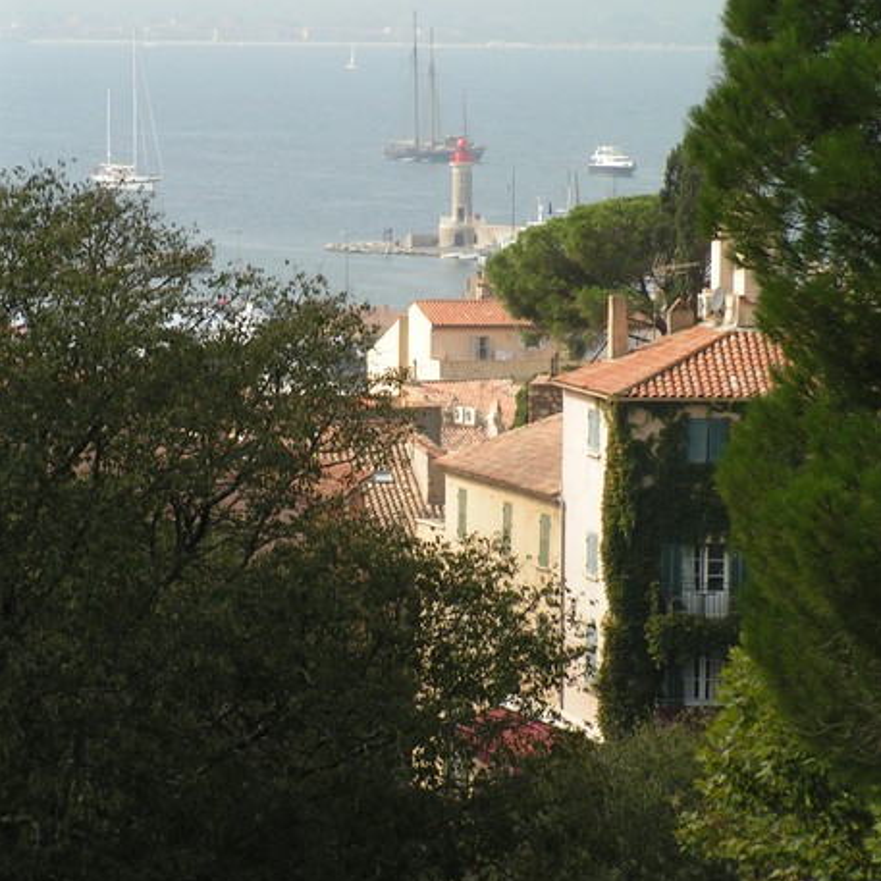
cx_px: 440
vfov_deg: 8.6
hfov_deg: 8.6
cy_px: 309
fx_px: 5874
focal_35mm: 204
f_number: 5.6
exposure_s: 1/320
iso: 50
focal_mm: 26.3
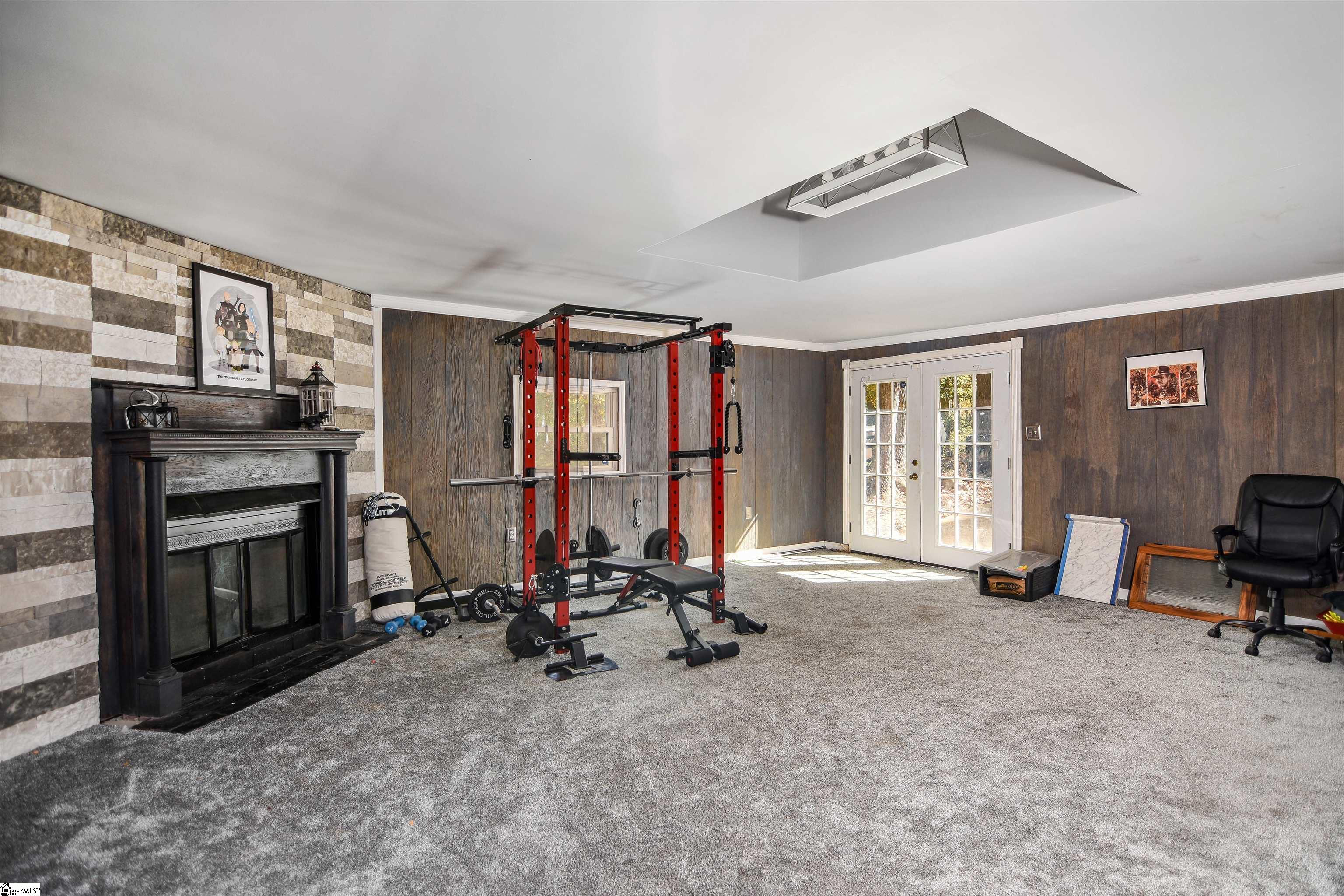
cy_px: 448
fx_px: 616
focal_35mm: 16
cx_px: 672
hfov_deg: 95.0
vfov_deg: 72.1
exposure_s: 1/4
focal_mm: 11
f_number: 3.2
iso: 100
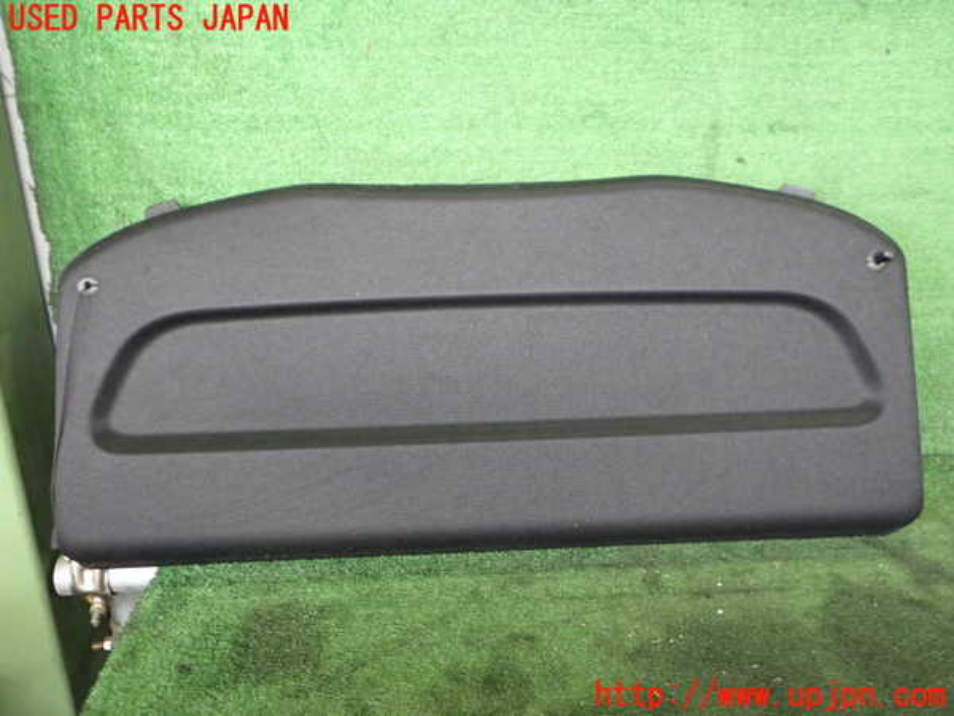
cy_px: 358
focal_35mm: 30
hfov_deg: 60.0
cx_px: 477
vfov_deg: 46.8
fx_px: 827
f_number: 2.3
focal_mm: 5.4
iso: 320
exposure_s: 1/30
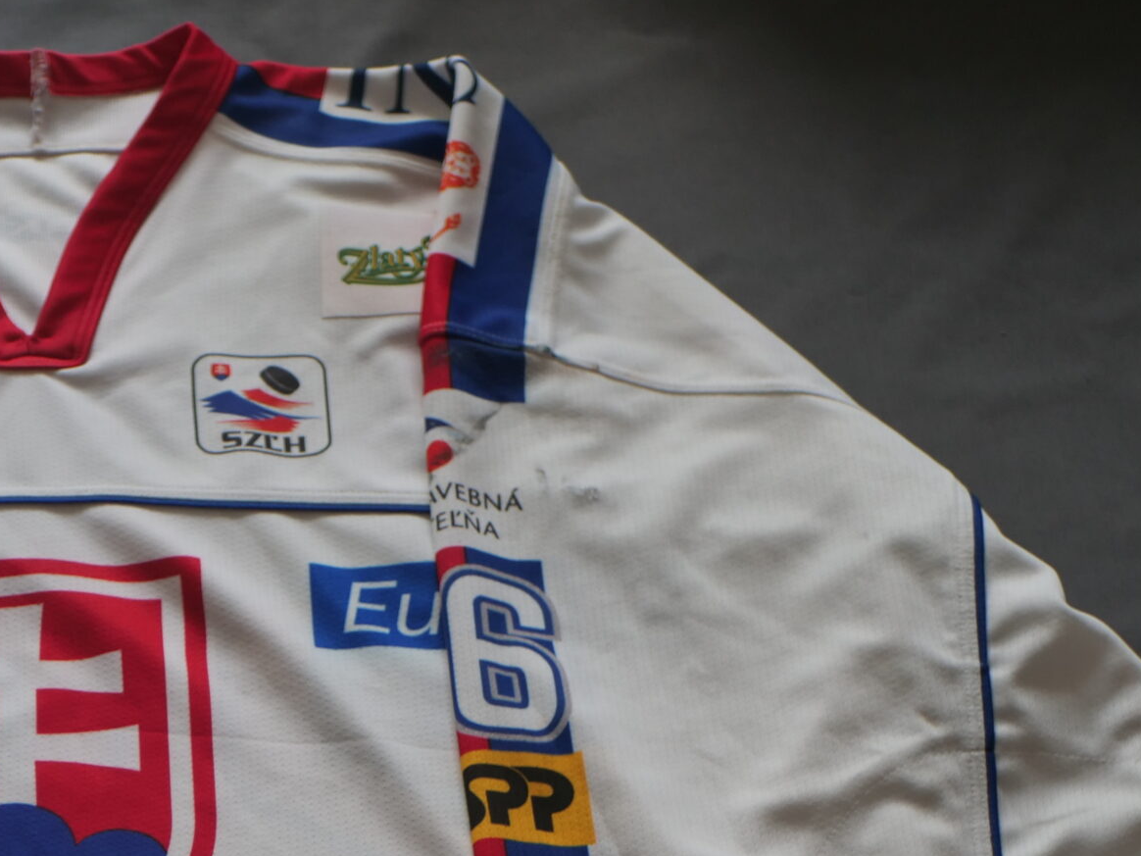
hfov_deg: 17.6
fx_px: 3626
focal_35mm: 110
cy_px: 937
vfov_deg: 13.2
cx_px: 69
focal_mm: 25
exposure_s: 1/80
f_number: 1.7
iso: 200
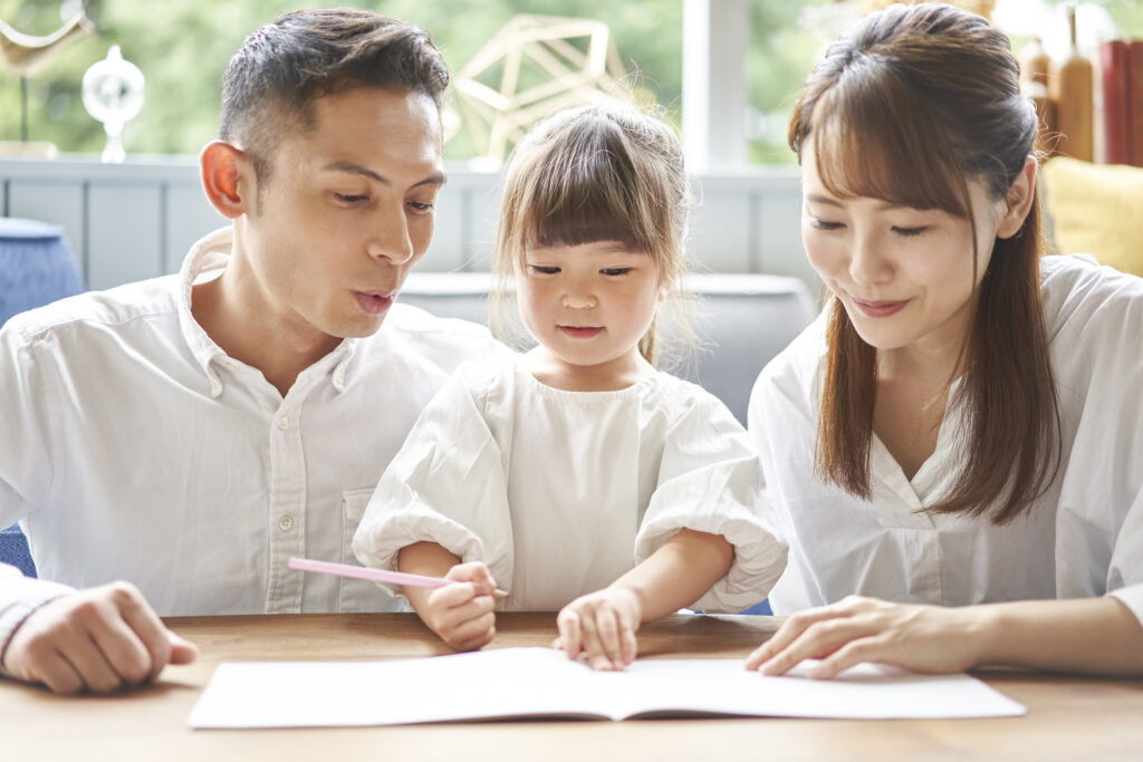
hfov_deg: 36.2
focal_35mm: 55
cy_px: 381
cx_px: 572
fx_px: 1746
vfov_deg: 24.6
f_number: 1.8
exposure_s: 1/200
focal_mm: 55
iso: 200
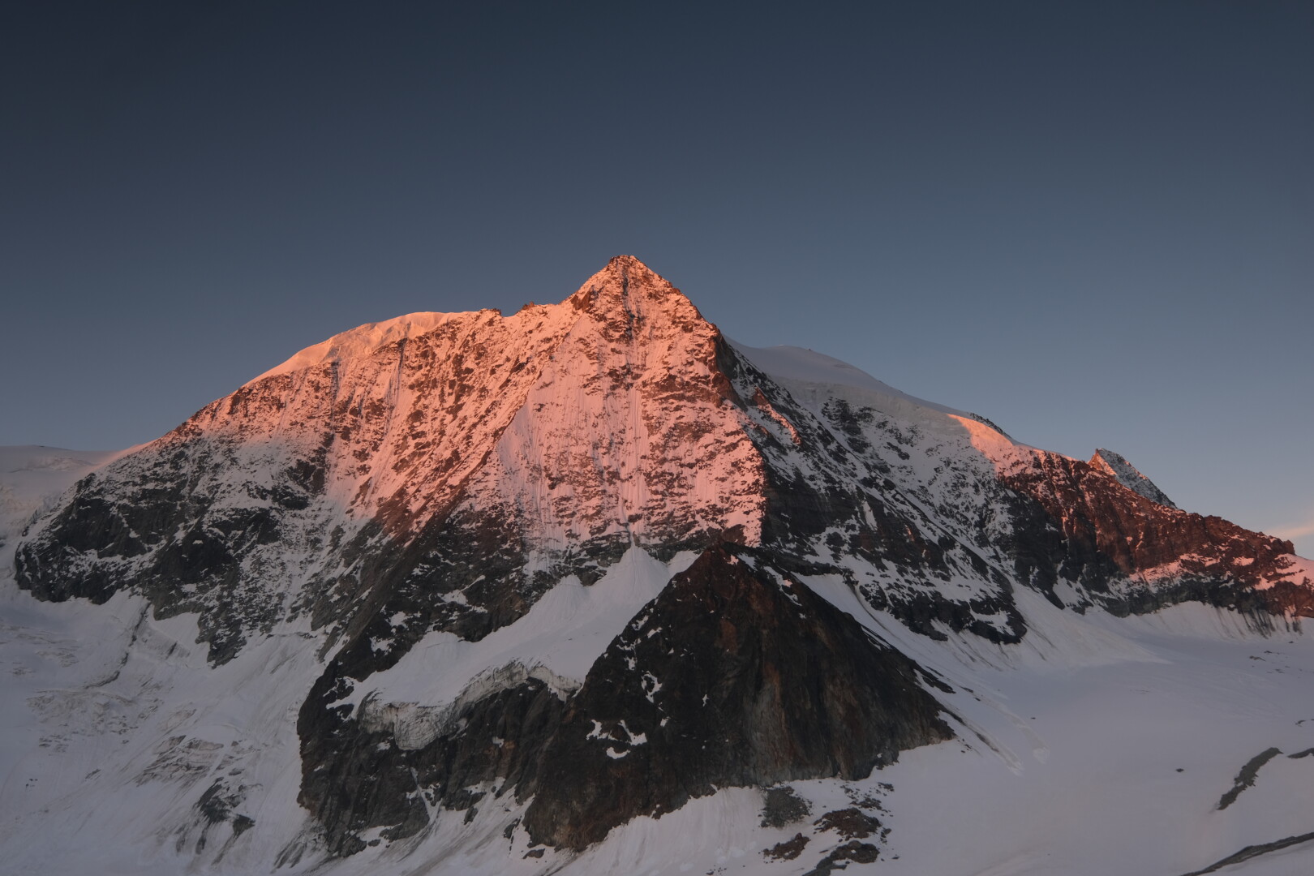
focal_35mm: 36
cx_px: 657
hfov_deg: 53.1
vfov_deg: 36.9
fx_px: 1314
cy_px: 438
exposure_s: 1/10
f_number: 9
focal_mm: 24
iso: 80
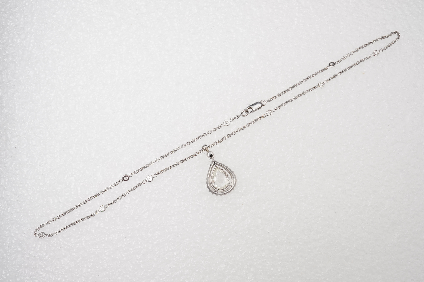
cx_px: 212
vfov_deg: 29.9
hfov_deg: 43.6
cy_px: 141
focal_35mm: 45
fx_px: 530
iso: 500
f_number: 20
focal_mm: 30
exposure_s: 1/125
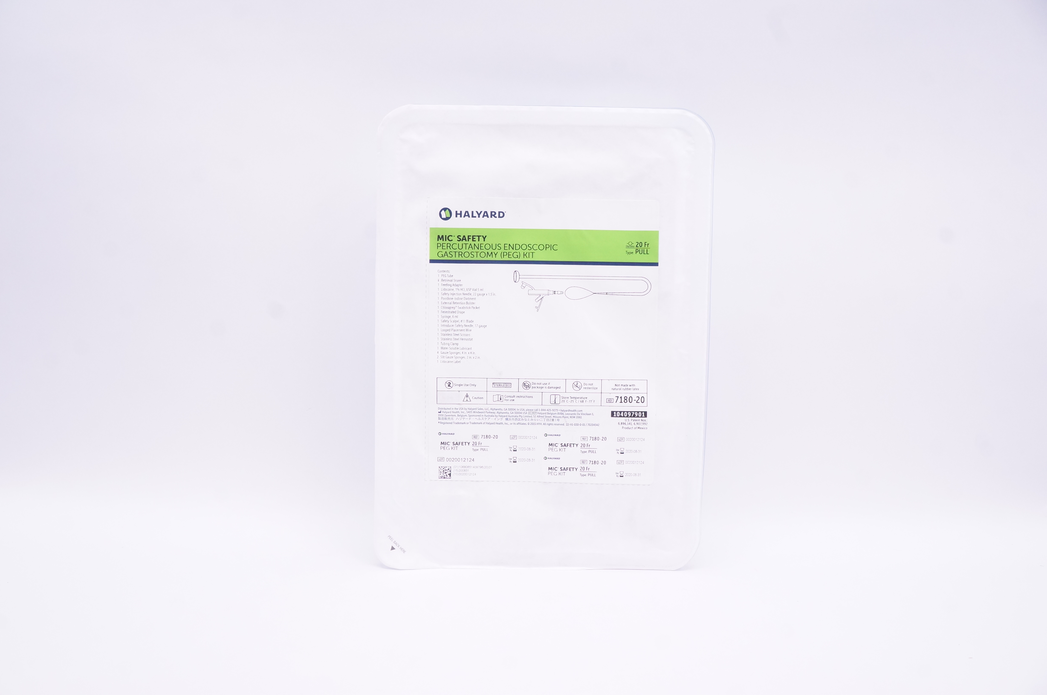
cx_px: 524
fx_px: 784
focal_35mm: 27
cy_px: 348
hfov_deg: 67.4
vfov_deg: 47.8
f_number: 10
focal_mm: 18
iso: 800
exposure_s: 1/40
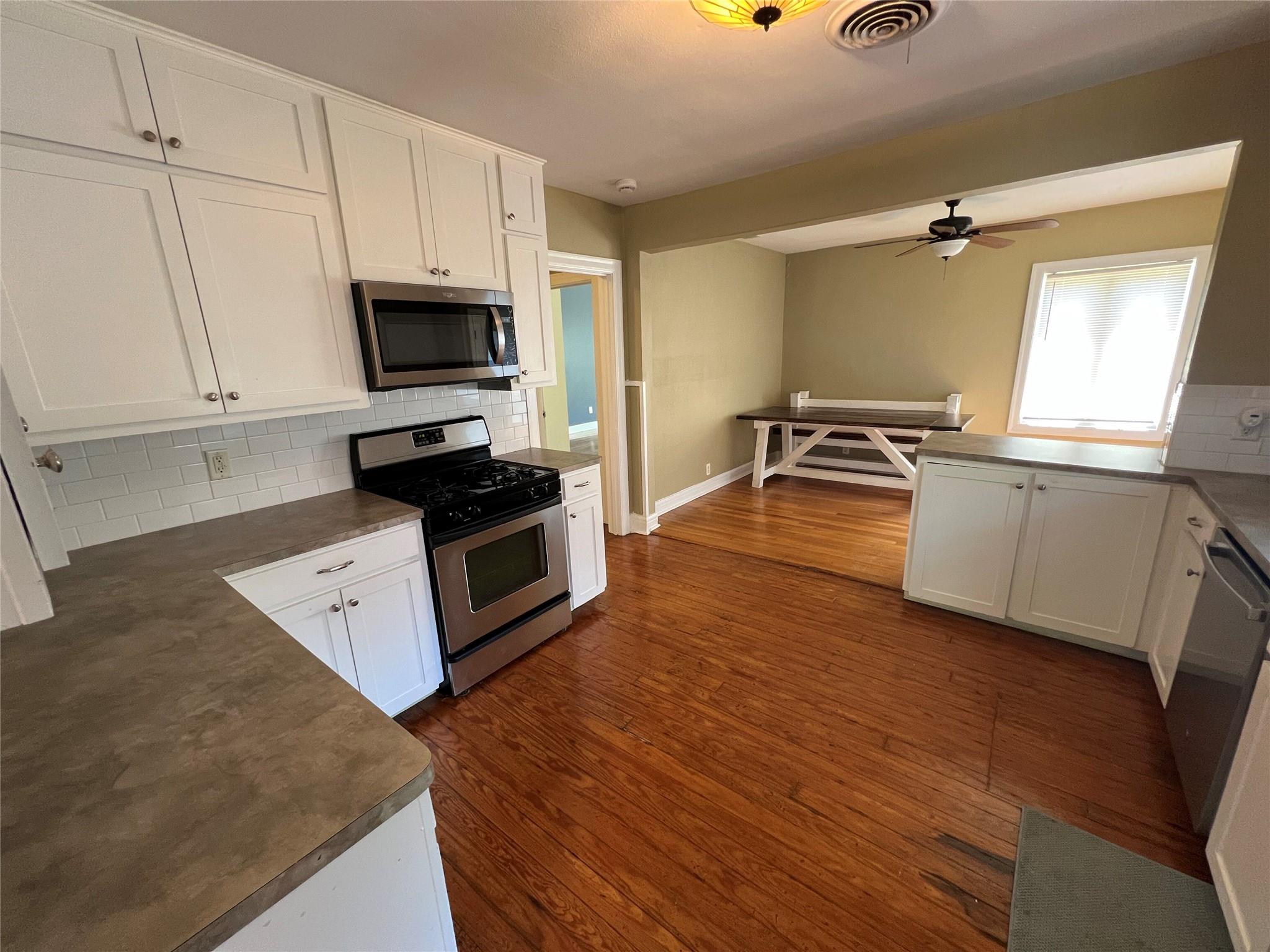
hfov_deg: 106.2
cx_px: 635
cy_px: 476
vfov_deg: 89.9
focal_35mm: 13
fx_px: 477
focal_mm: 1.57
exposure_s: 1/60
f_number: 1.8
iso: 250
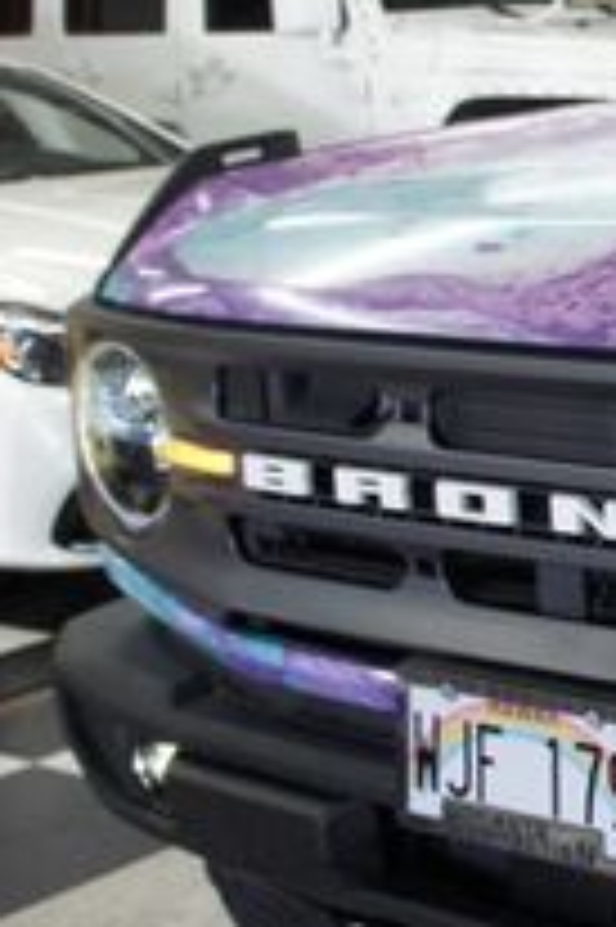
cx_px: 1147
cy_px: 477
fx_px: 2159
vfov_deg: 24.2
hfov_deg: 14.2
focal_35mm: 84
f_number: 4
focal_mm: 18
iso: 1250
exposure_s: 1/250
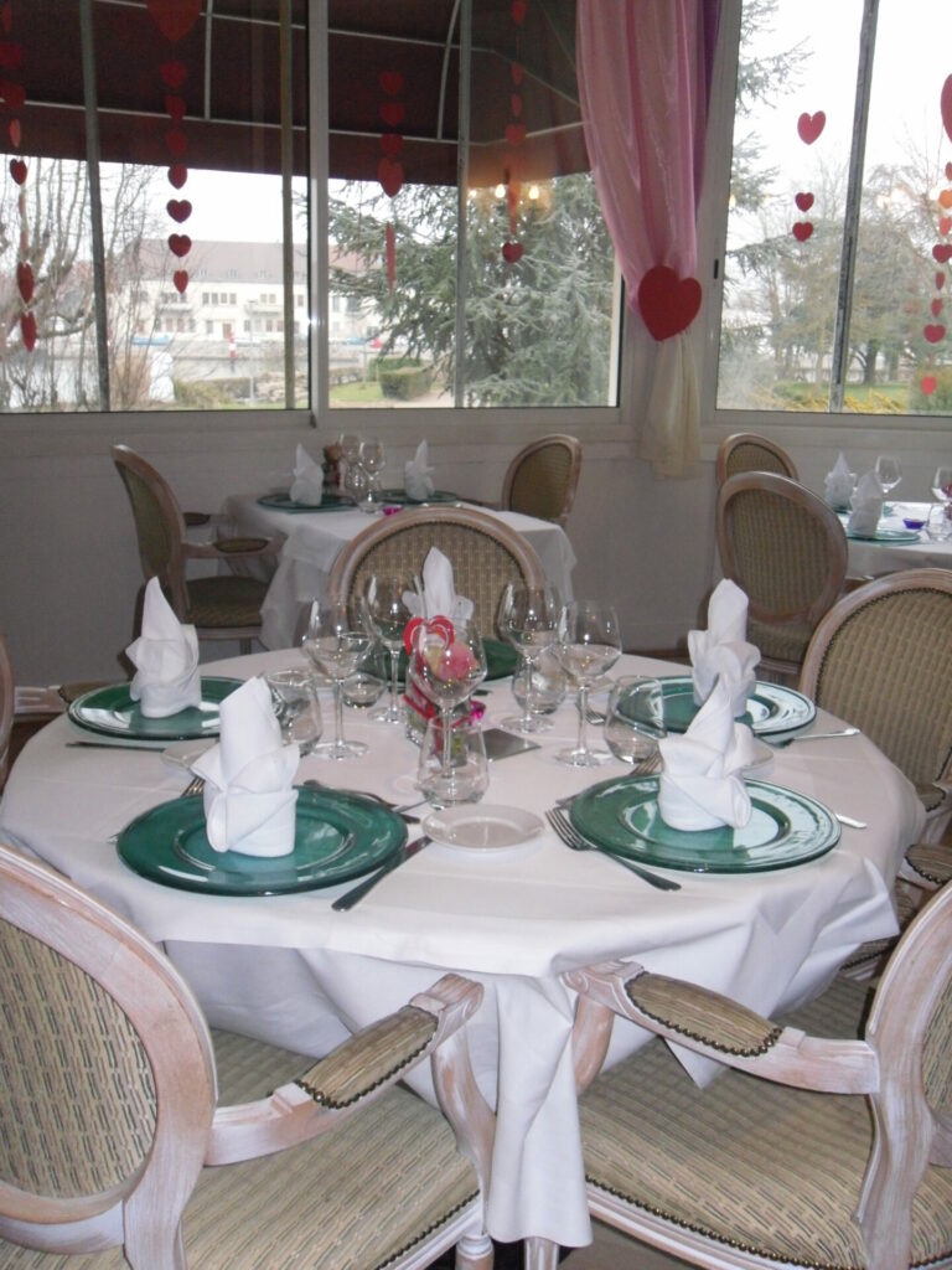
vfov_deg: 52.6
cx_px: 476
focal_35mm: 35
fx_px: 1283
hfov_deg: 40.7
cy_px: 635
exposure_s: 1/45
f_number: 8.2
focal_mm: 6.3
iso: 400
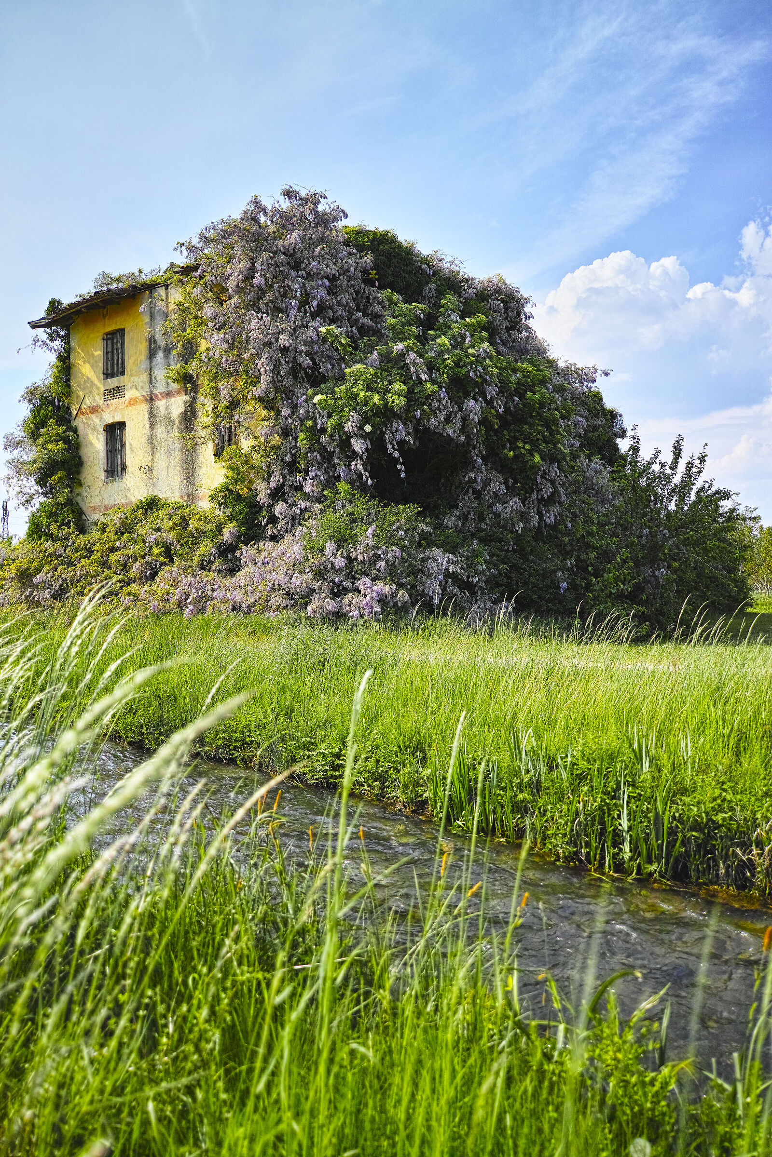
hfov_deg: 46.4
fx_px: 901
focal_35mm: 28
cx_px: 386
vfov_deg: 65.5
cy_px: 578
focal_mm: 19
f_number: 2.8
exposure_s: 1/500
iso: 100
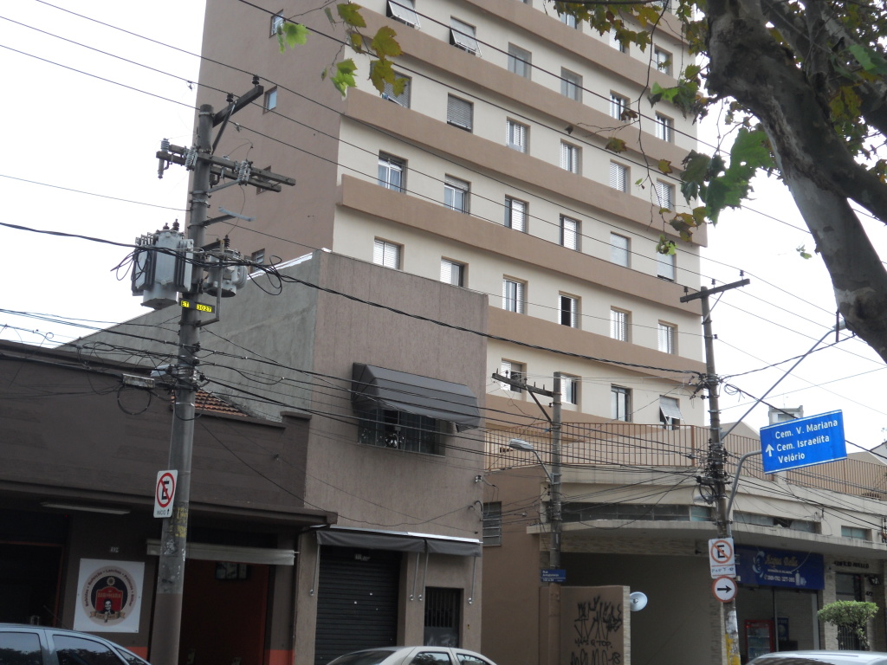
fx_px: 1179
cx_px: 444
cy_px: 332
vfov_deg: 31.5
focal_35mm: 46
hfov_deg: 41.2
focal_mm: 8.2
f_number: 4.3
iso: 80
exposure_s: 1/125
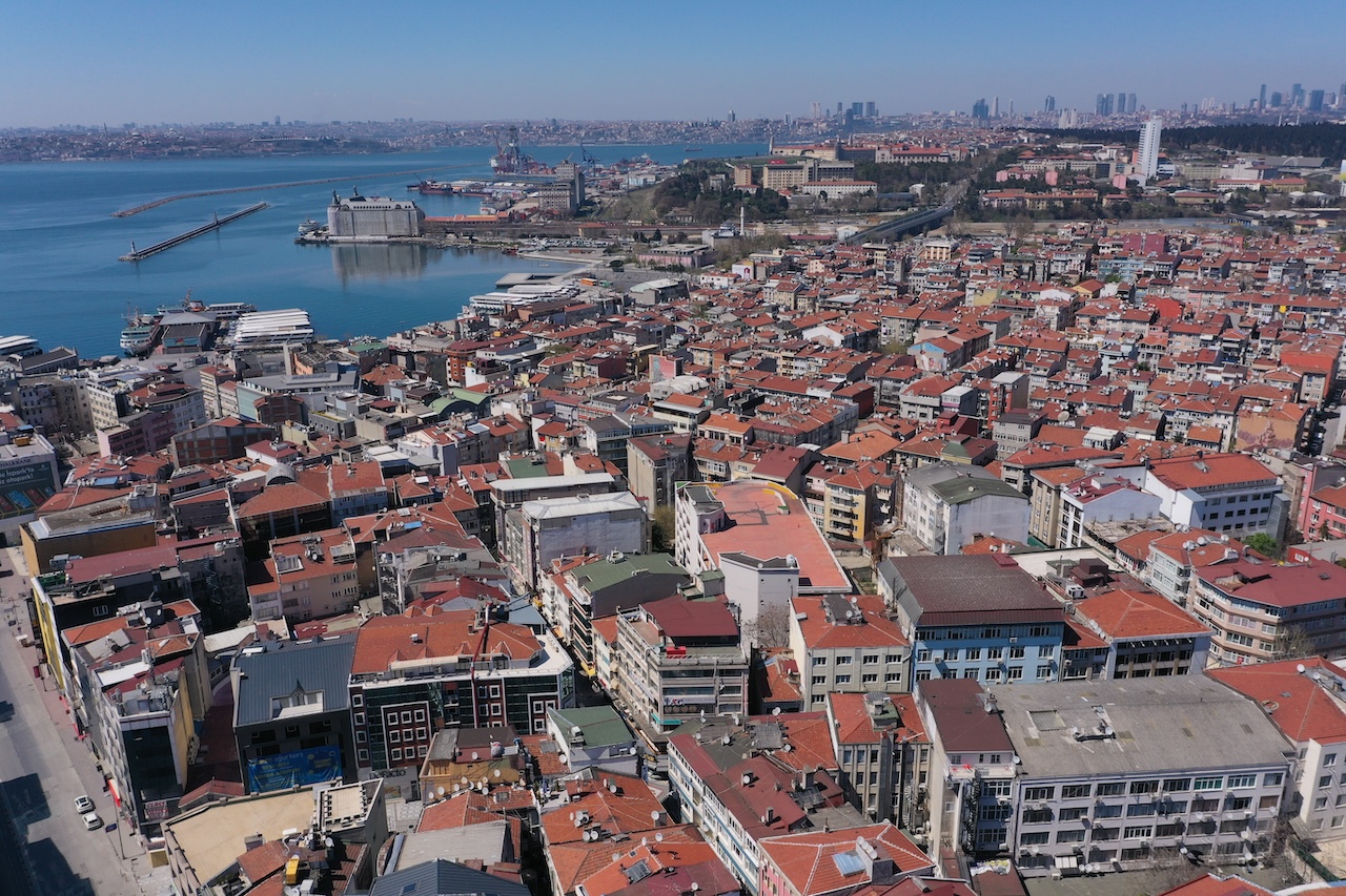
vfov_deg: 46.4
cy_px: 448
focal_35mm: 28
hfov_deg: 65.5
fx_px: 1047
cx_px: 673
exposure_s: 1/800
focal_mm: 10.26
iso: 100
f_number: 6.3
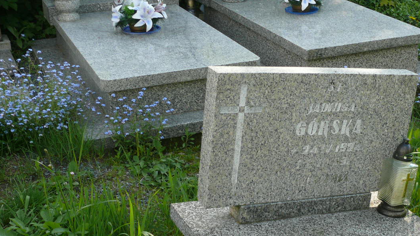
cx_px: 311
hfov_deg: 35.3
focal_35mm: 58
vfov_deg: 20.5
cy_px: 189
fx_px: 646
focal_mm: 7.4
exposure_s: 1/200
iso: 100
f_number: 4
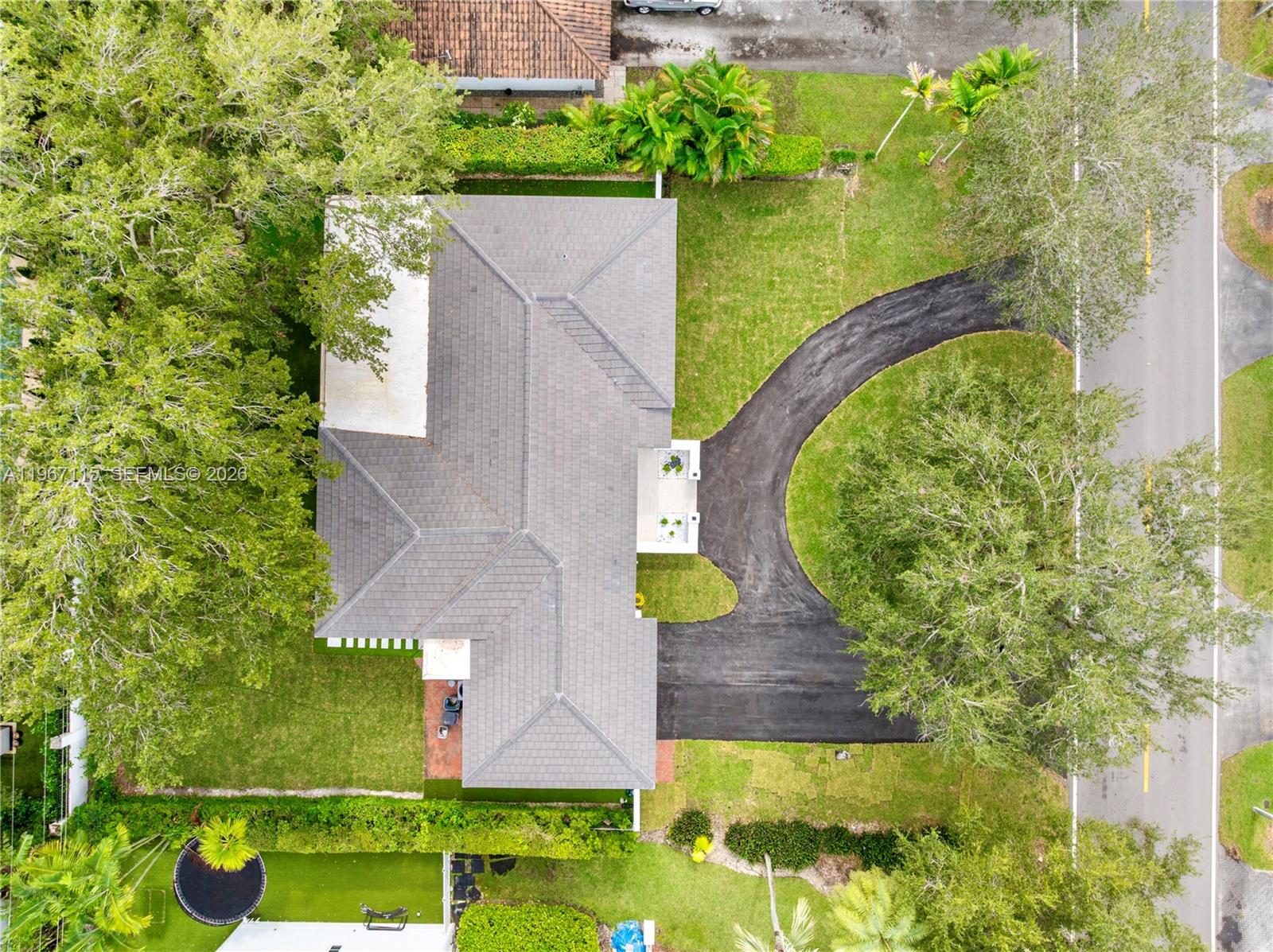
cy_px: 476
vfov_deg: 56.7
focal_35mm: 24
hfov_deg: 71.6
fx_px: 882
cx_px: 636
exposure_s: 1/500
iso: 130
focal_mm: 12.29
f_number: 2.8
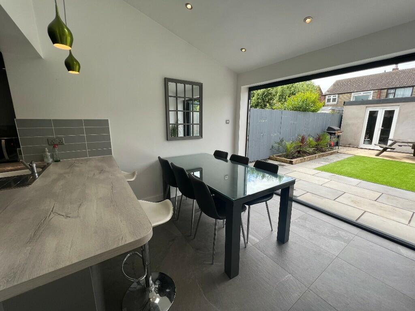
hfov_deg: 106.2
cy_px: 156
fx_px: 156
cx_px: 208
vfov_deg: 89.9
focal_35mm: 13
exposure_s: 1/314
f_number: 1.8
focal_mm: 1.57
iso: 32
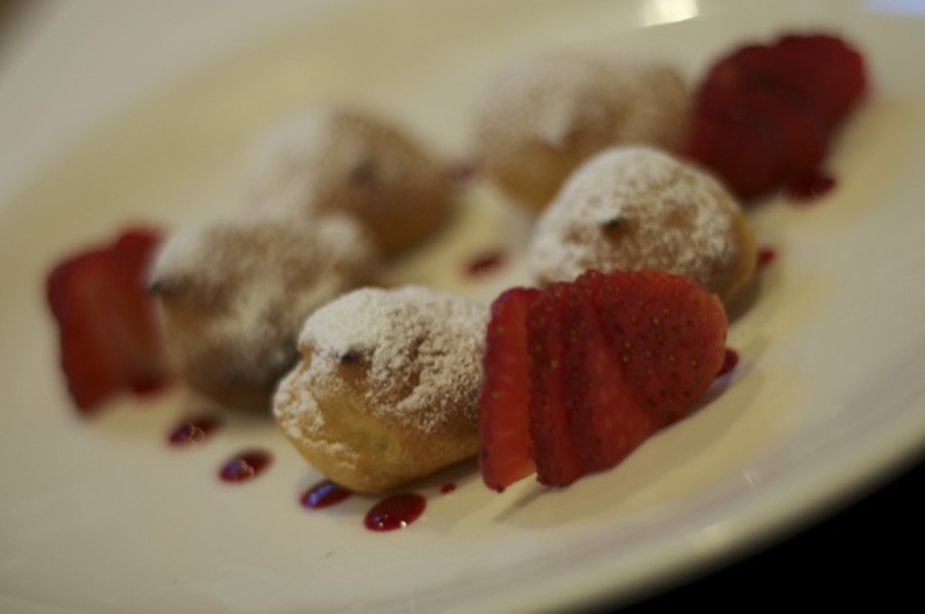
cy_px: 307
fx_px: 1924
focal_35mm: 75
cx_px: 462
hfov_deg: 27.0
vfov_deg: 18.1
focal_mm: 50
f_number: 1.8
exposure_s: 1/40
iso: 200
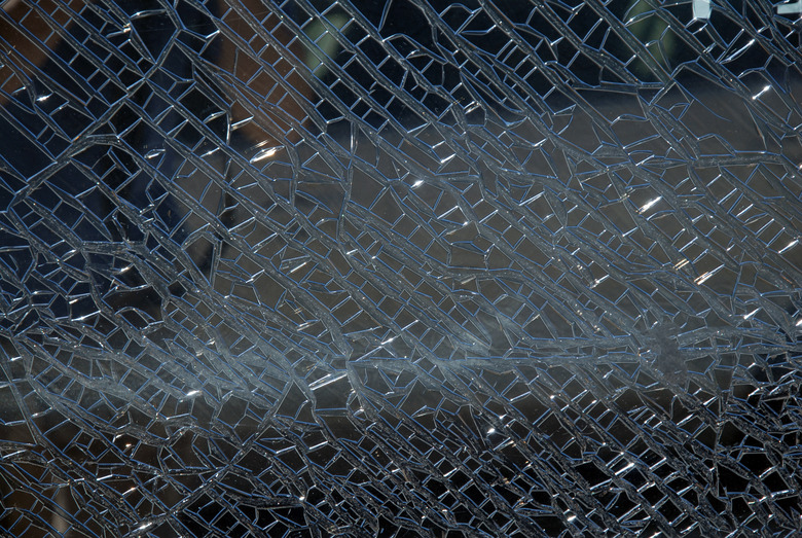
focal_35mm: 87
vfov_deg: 15.8
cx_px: 401
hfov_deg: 23.3
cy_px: 269
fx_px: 1941
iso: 100
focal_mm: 58
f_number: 5.6
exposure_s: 1/125
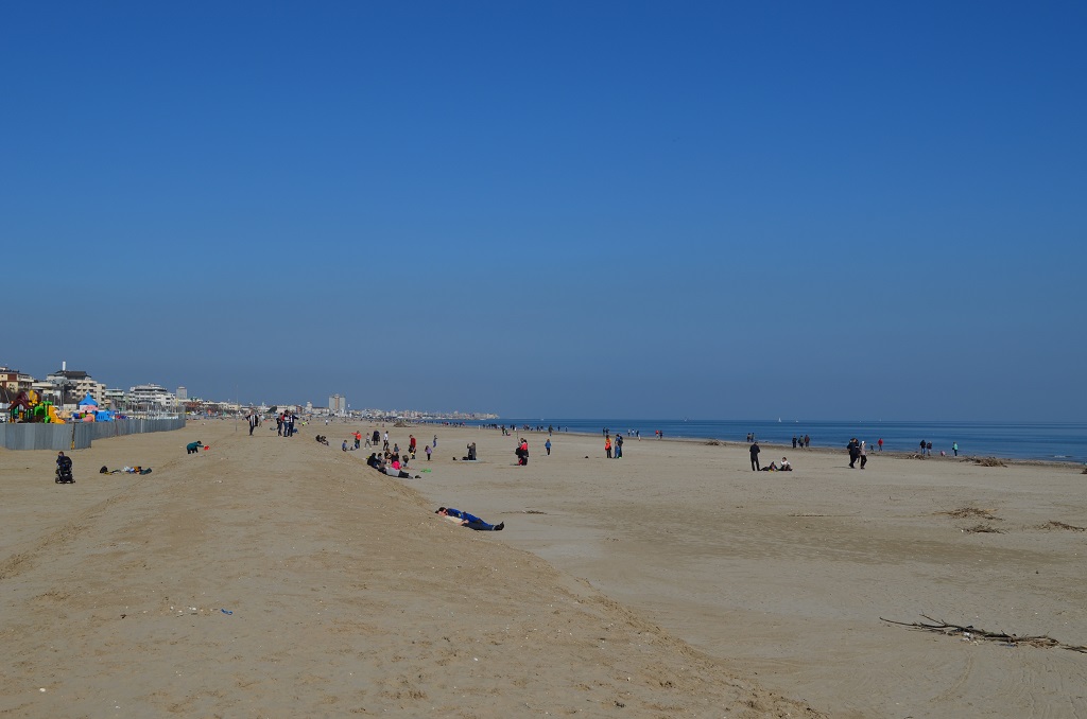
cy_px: 360
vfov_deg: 29.7
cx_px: 544
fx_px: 1356
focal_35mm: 45
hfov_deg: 43.7
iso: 100
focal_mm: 30
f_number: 10
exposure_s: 1/400
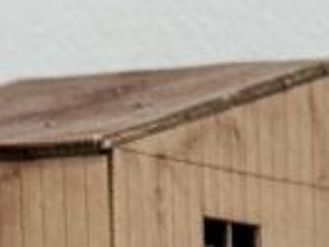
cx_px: 855
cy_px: 848
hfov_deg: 5.1
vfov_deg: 3.8
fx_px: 3526
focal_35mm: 371
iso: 50
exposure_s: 1/219
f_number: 1.78
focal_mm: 6.76
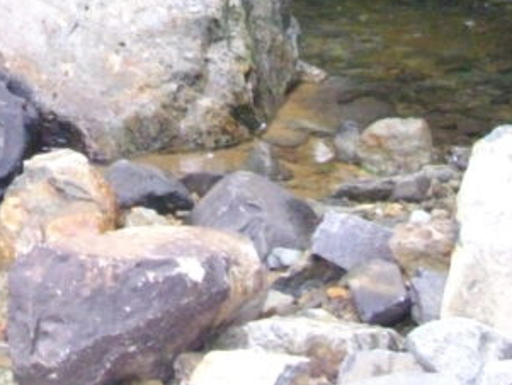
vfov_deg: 11.2
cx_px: -60
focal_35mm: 126
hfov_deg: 15.2
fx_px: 1864
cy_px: -252
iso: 442
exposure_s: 1/50
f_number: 2.8
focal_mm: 6.2
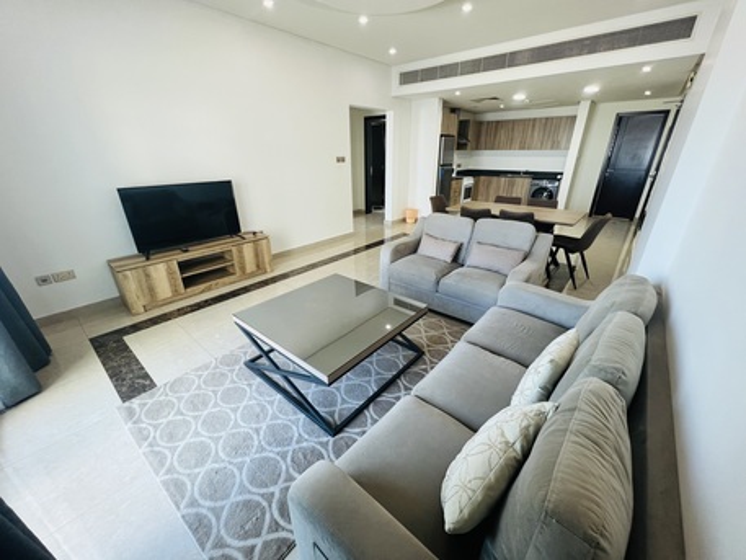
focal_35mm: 13
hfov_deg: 106.2
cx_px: 373
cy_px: 280
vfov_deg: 89.9
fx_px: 280
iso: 200
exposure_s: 1/100
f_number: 1.8
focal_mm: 1.57
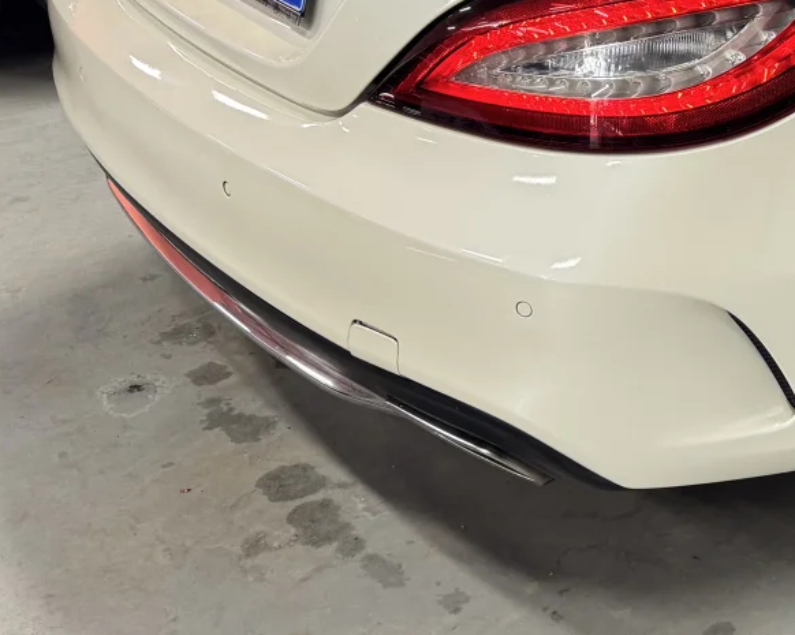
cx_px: 949
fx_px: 1364
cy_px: 128
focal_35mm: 58
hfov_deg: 28.4
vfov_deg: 25.8
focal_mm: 6.76
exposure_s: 1/50
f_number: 1.78
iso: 200
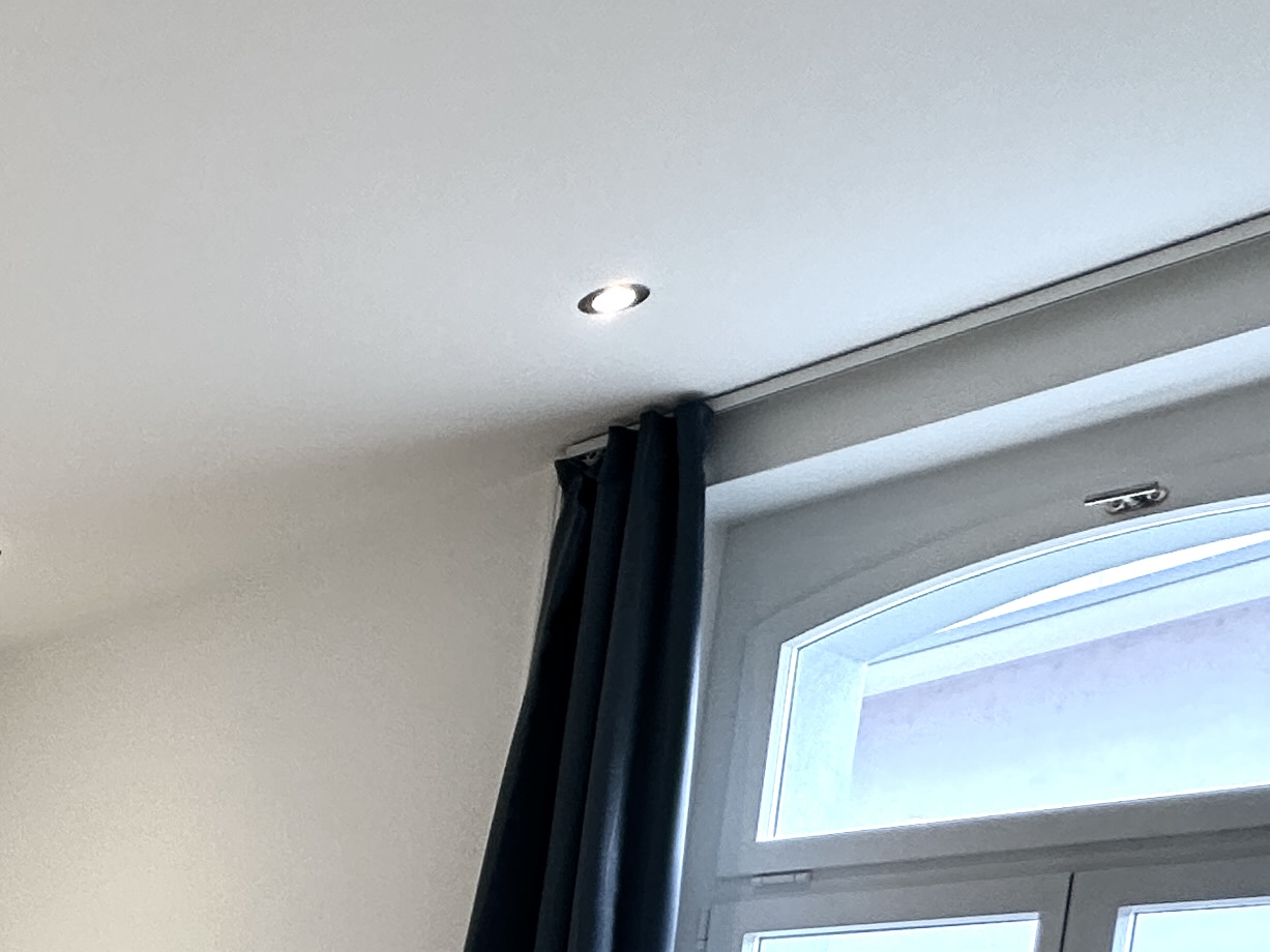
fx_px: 1687
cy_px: 1255
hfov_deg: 28.1
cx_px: -621
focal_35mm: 46
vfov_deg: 26.5
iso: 80
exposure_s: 1/99
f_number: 2.2
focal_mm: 2.22
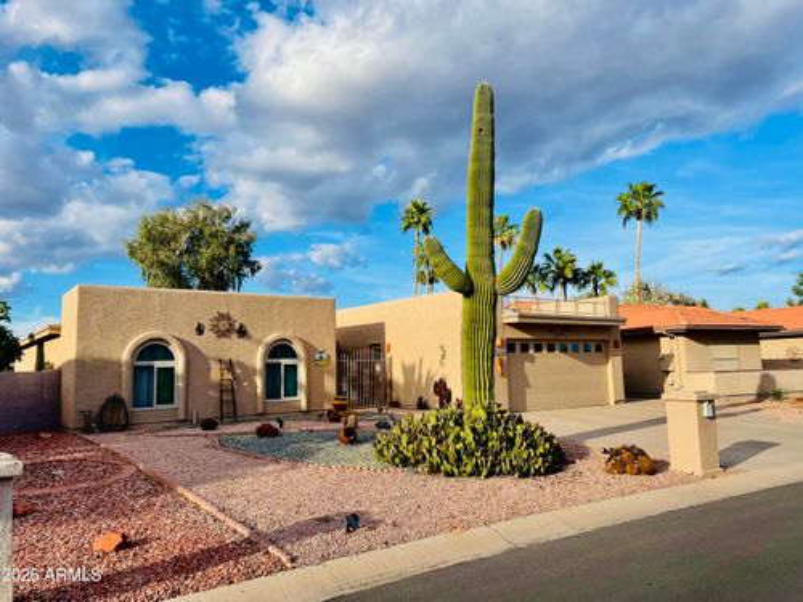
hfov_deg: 67.3
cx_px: 402
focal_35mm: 26
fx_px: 603
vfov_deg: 53.1
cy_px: 301
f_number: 1.6
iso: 32
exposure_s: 1/3205
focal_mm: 4.2
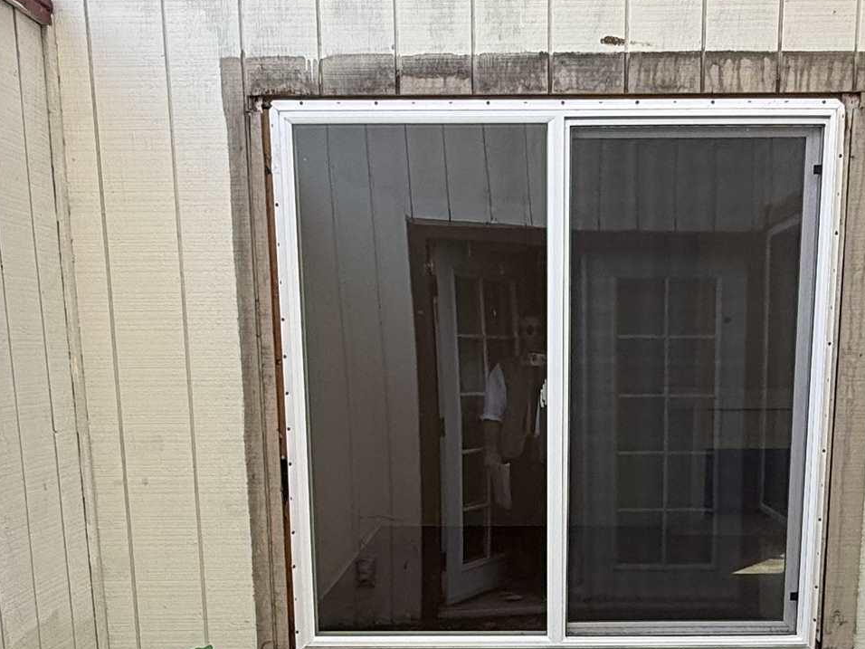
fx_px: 1124
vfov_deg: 30.5
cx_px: 527
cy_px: 602
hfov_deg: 41.8
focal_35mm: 45
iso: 50
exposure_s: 1/193
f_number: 2.2
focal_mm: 2.22
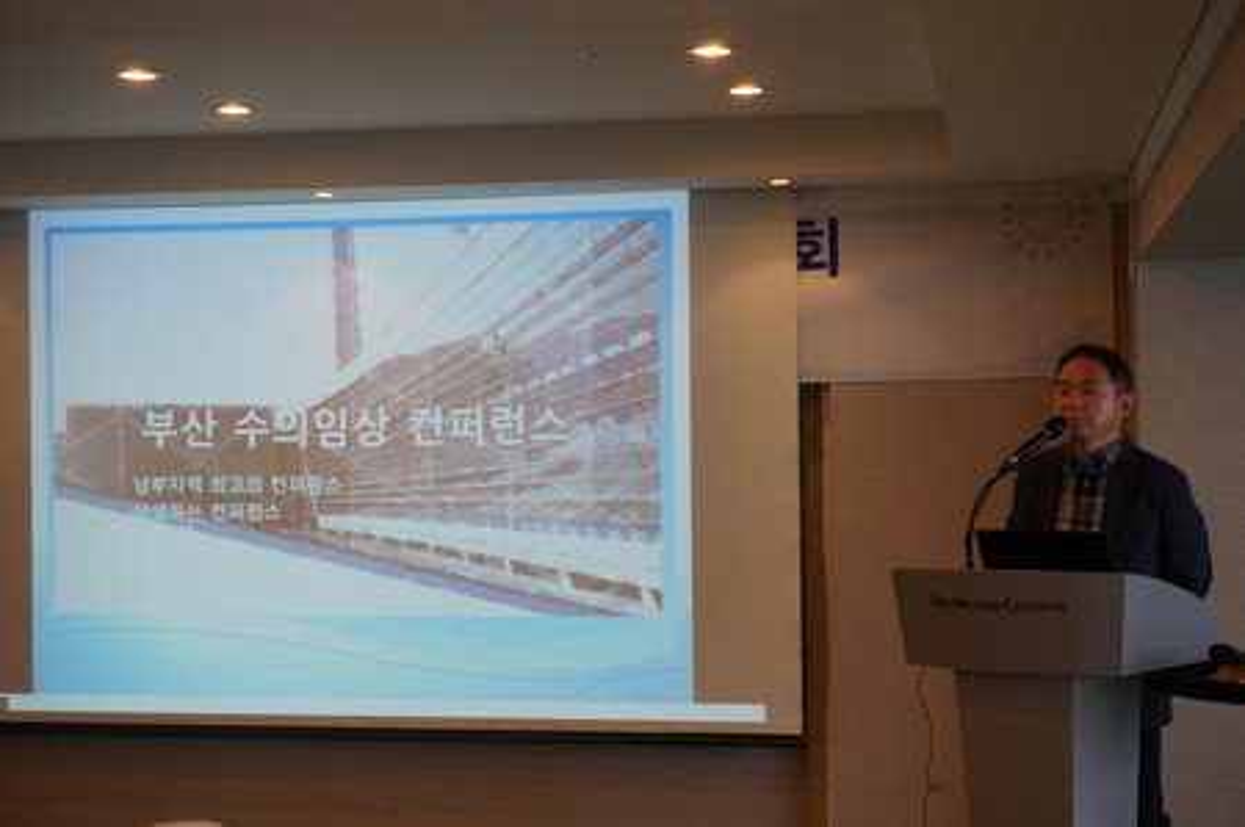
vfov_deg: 22.0
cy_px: 414
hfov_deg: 32.7
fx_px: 2125
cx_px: 622
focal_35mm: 62
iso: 800
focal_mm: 41
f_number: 5.6
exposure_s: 1/160
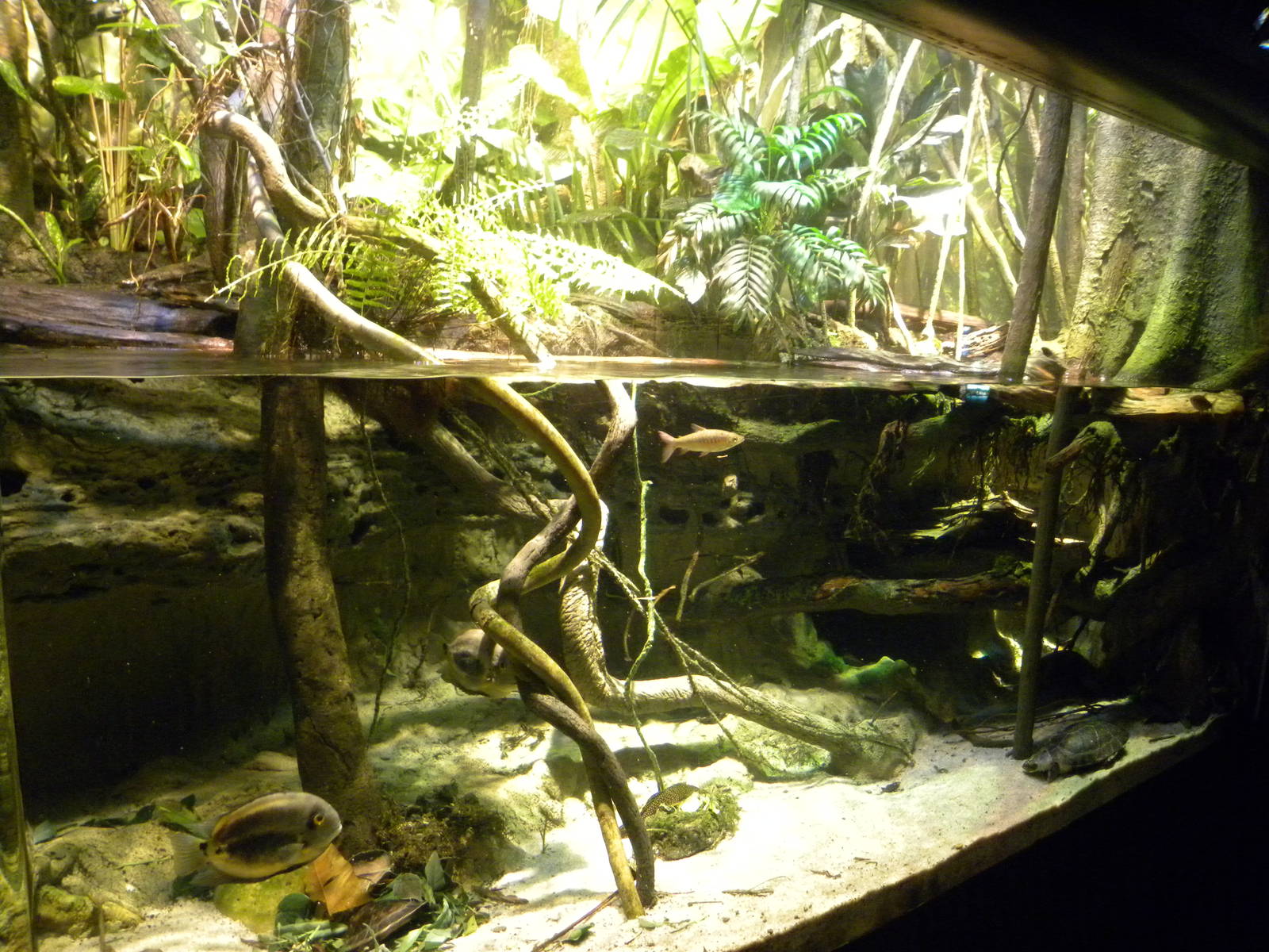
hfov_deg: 67.3
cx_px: 634
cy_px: 476
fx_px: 953
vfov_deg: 53.1
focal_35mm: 26
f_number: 2.8
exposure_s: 1/13.2
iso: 400
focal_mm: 4.6
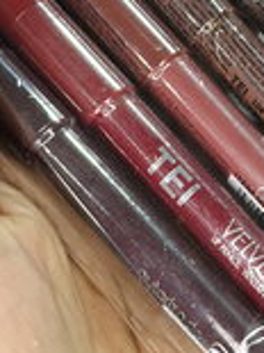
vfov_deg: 11.9
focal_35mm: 165
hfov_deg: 8.8
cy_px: 44
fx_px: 1680
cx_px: 380
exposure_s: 1/100
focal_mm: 6.86
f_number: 1.78
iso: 80
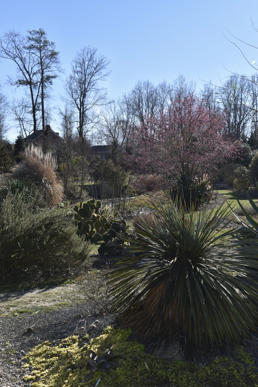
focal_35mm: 46
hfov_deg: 28.9
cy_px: 194
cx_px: 129
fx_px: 500
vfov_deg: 42.3
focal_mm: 31
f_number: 10
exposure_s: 1/200
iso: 100
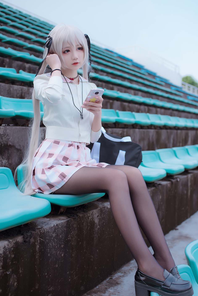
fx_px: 305
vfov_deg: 51.9
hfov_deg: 36.0
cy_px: 147
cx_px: 98
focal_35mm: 37
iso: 100
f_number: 2.8
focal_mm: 35
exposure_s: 1/400
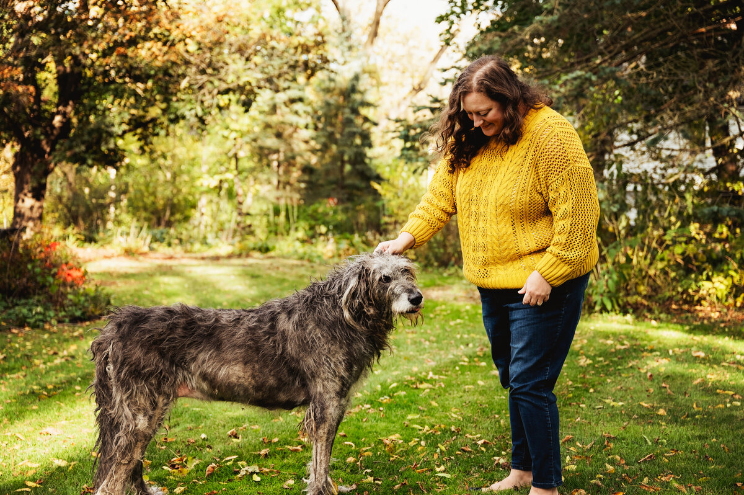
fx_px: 991
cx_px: 372
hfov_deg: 41.1
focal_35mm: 48
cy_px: 248
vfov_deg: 28.0
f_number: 3.2
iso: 320
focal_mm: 48
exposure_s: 1/640
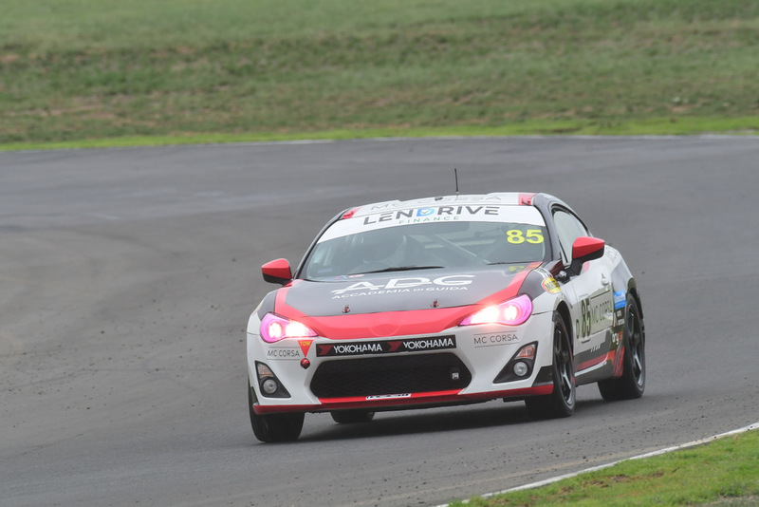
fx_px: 15817
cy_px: 254
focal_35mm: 750
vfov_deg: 1.8
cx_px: 380
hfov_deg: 2.7
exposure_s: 1/640
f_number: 10
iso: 640
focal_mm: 500
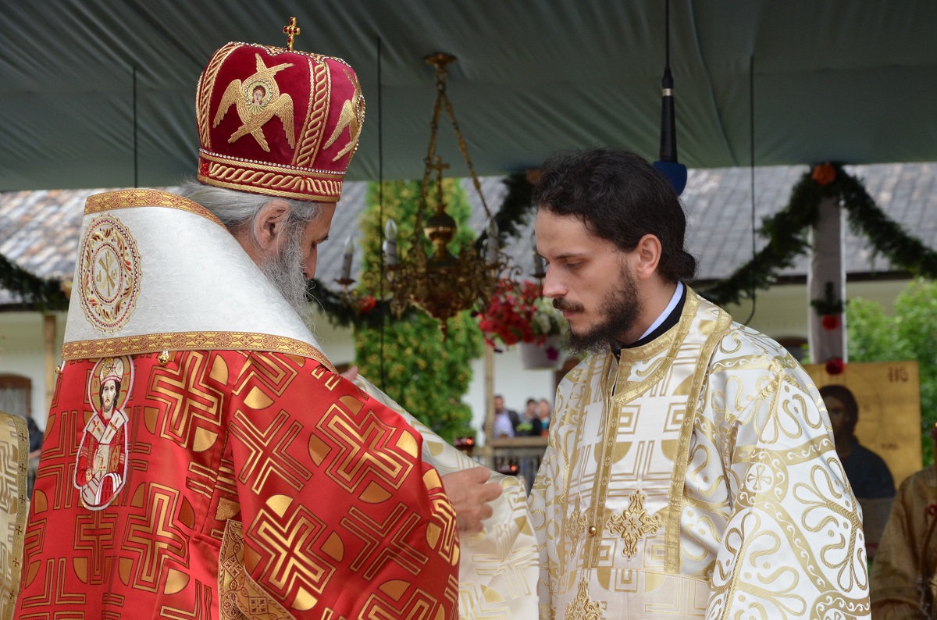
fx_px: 3311
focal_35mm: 128
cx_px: 468
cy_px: 310
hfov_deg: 16.1
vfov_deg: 10.7
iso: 500
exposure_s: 1/200
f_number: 9
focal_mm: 85
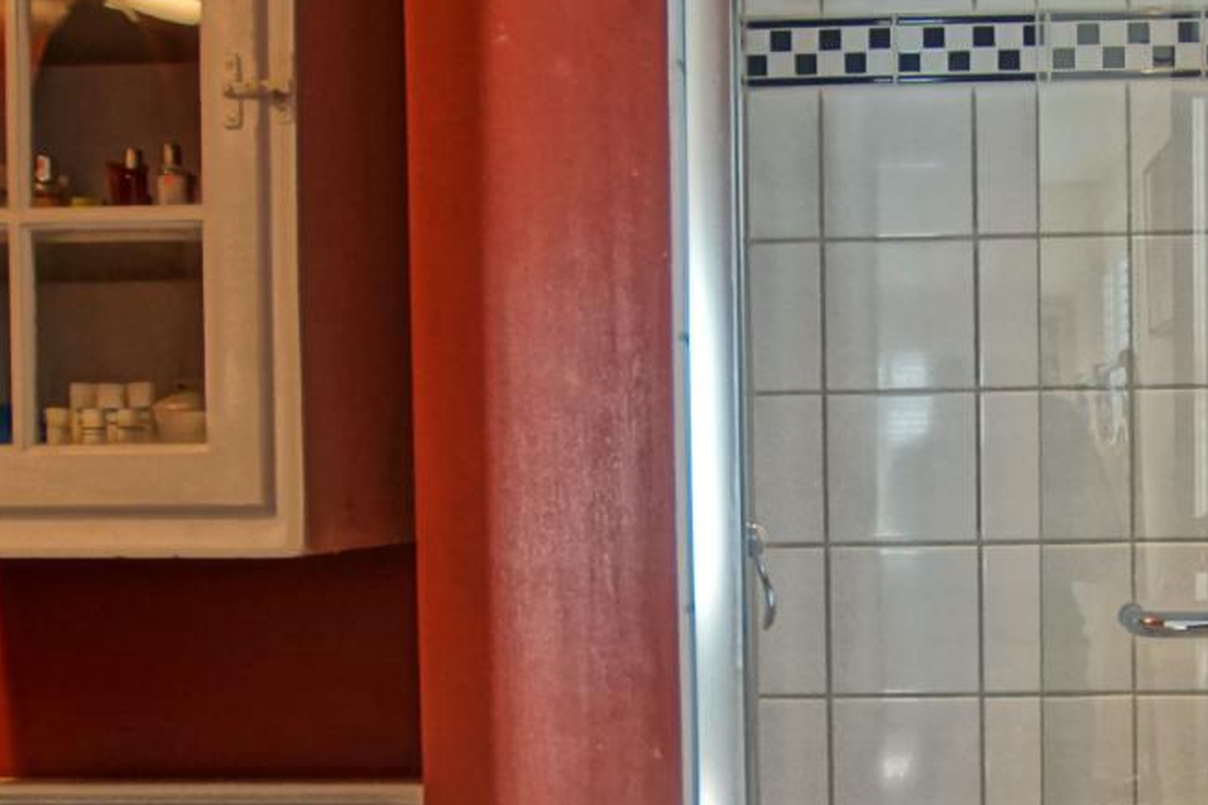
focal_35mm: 47
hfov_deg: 40.7
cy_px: 535
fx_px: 1577
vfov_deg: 28.5
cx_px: 903
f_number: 3.5
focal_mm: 10
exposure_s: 1/60
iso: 500
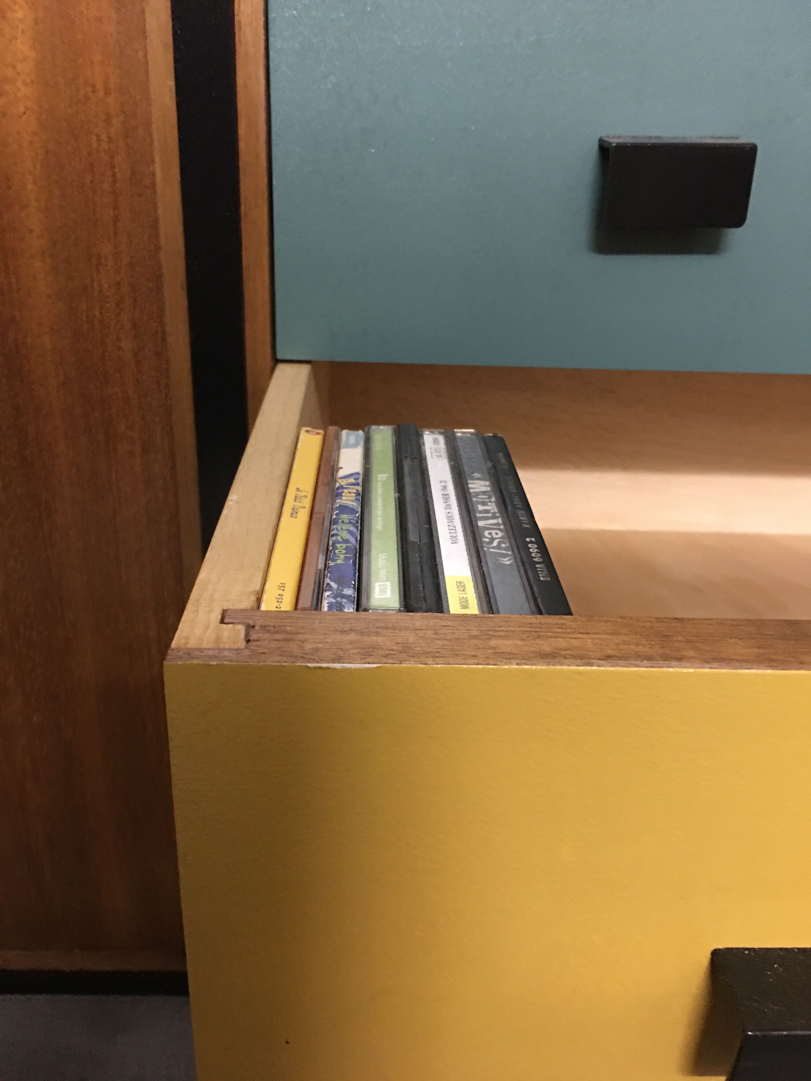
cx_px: 406
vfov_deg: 61.7
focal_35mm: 29
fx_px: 906
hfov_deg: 48.2
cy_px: 540
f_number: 2.2
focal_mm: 4.15
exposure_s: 1/4
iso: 125
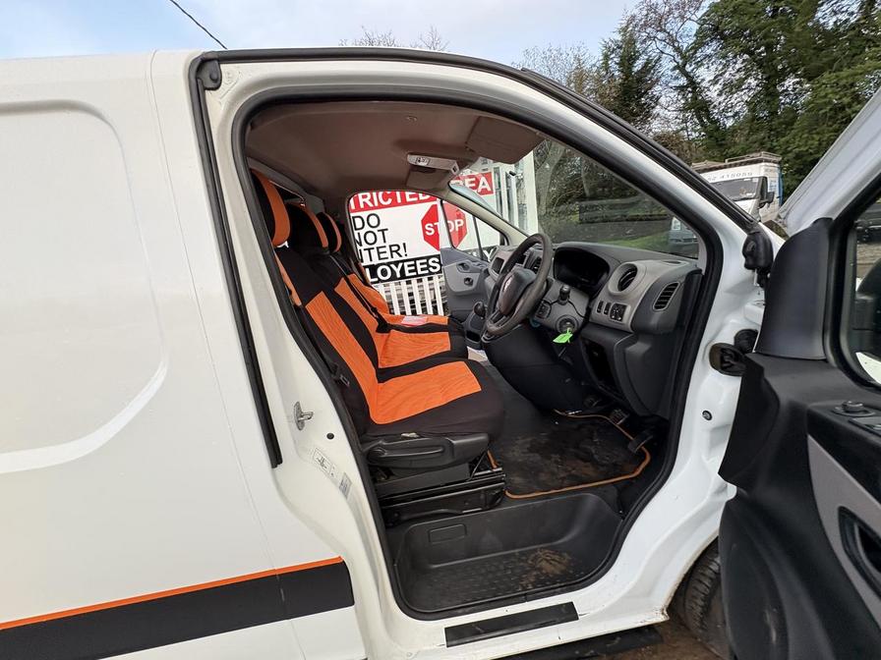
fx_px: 356
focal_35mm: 14
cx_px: 440
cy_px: 330
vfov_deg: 85.7
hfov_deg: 102.1
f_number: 2.2
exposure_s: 1/99
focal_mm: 2.22
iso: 80
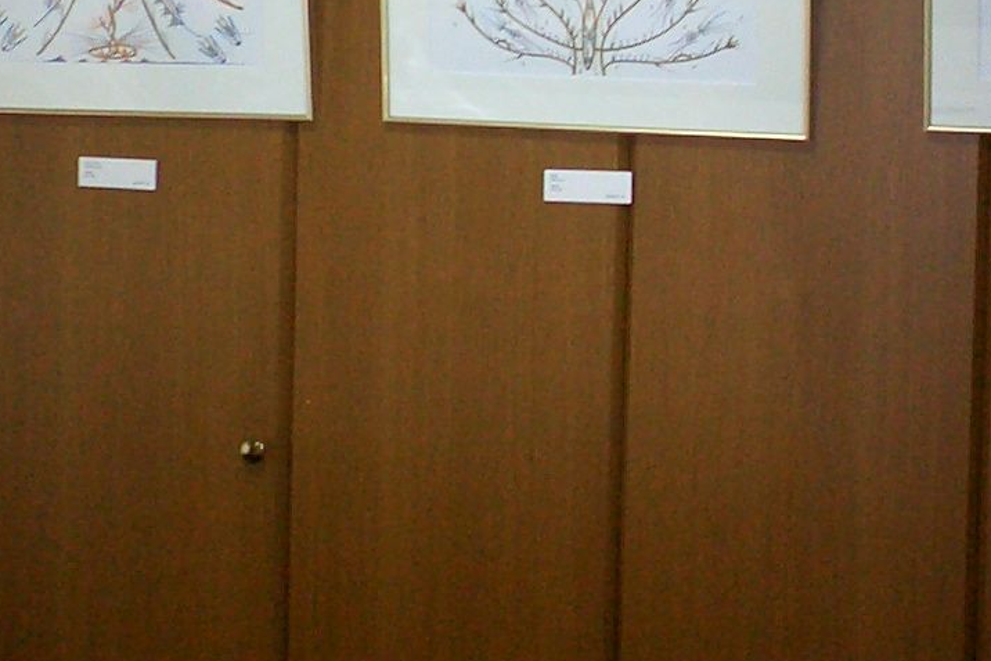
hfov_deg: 23.6
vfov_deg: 15.7
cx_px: 500
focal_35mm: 86
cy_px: 94
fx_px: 2367
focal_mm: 5.6
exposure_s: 1/40
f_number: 3.5
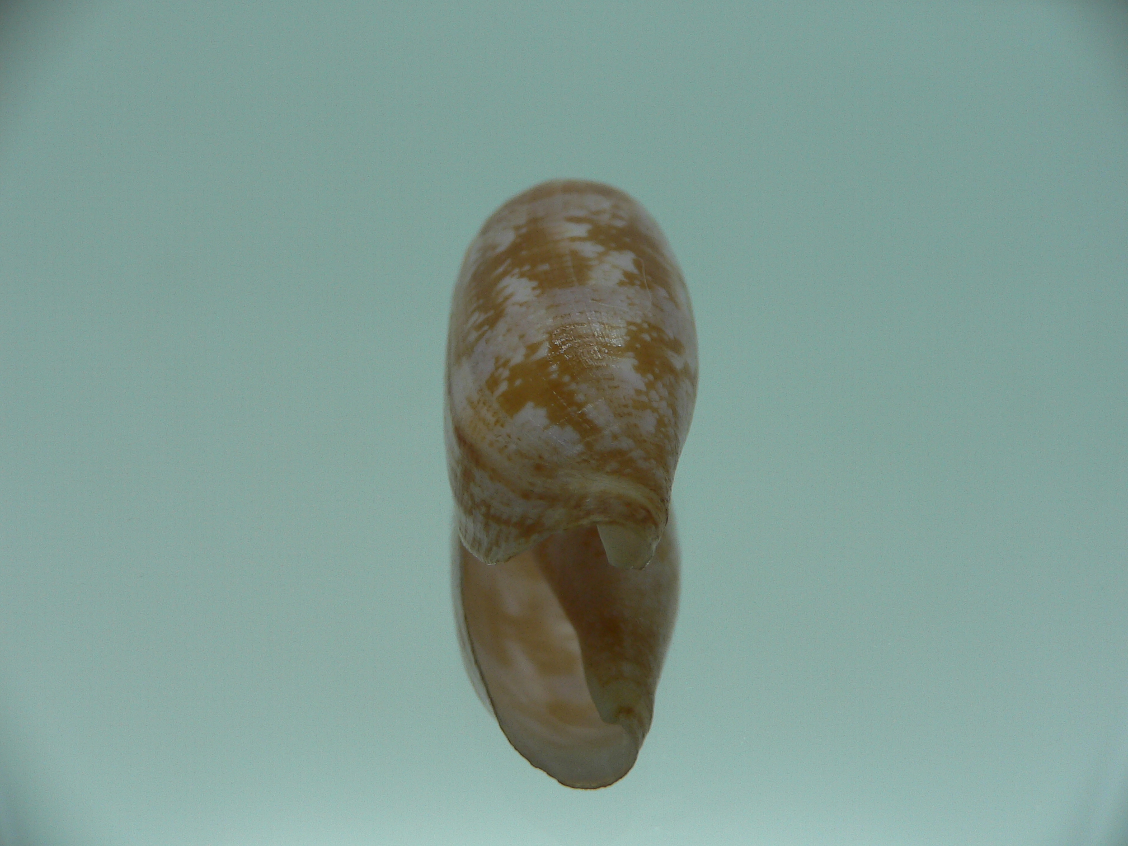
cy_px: 423
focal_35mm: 35
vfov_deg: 40.7
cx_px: 564
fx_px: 1141
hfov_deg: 52.6
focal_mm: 4.6
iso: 80
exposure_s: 1/80
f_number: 2.8
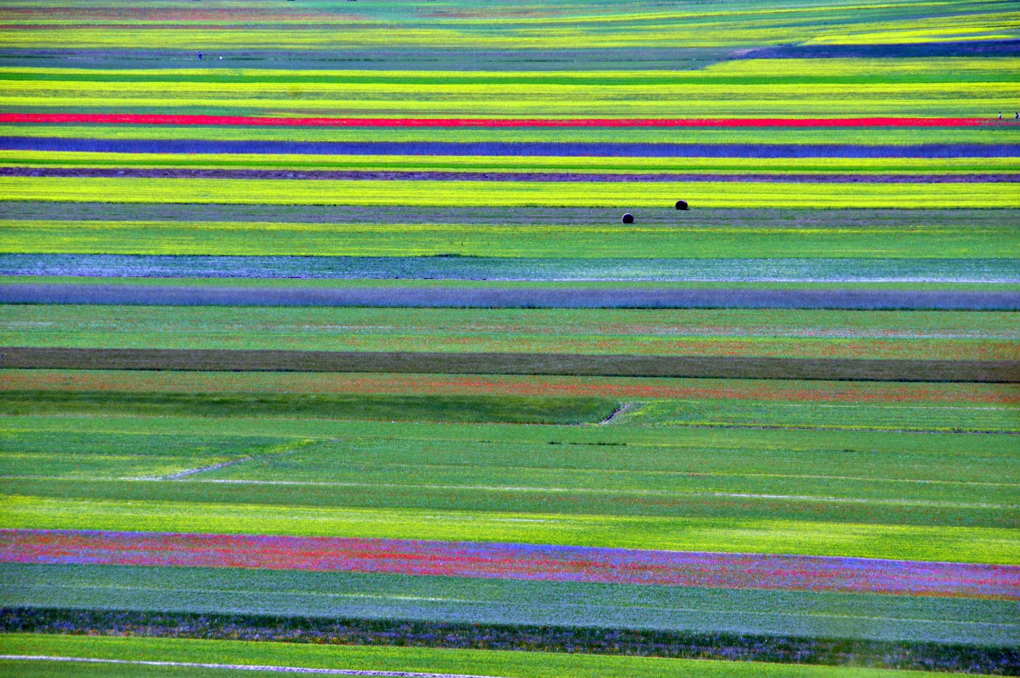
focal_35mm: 300
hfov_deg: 6.9
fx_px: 8490
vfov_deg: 4.6
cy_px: 339
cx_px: 510
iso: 200
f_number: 9
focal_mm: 200
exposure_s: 1/320
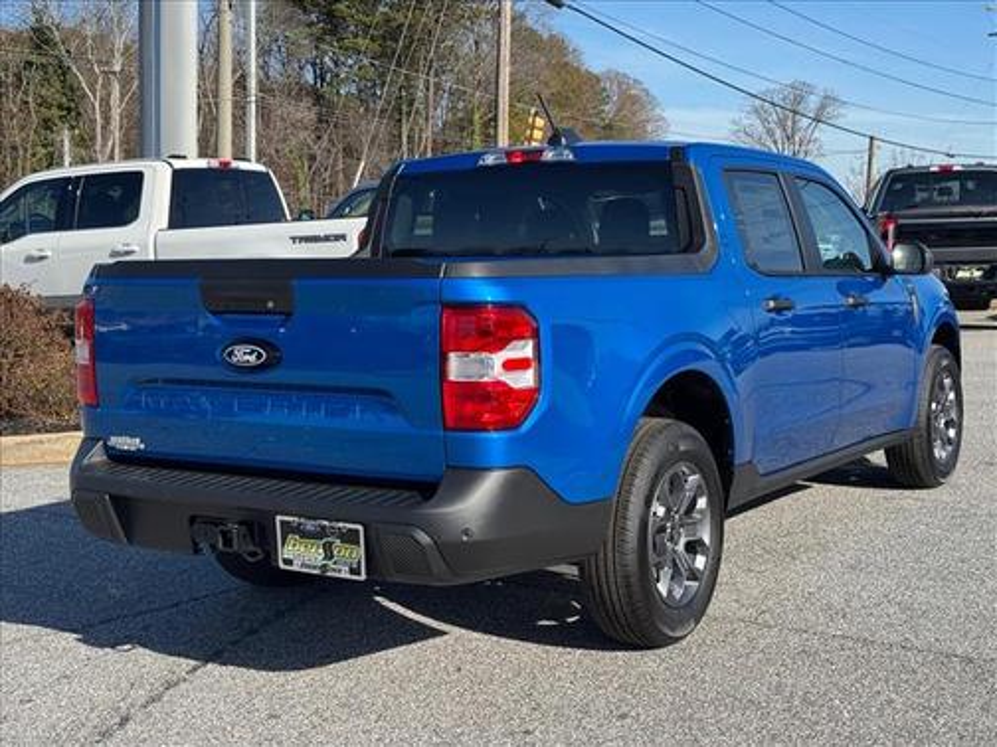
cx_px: 498
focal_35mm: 48
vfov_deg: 30.3
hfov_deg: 39.7
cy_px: 374
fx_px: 1382
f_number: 1.78
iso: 64
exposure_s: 1/2513
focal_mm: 6.76
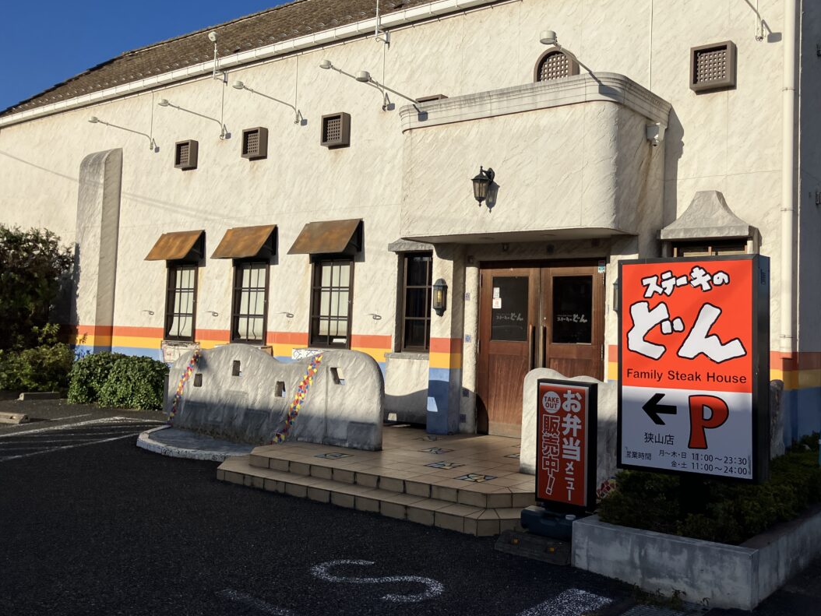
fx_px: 807
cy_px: 286
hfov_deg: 53.5
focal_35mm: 34
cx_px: 498
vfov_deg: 41.8
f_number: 1.8
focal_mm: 3.99
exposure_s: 1/4878
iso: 32
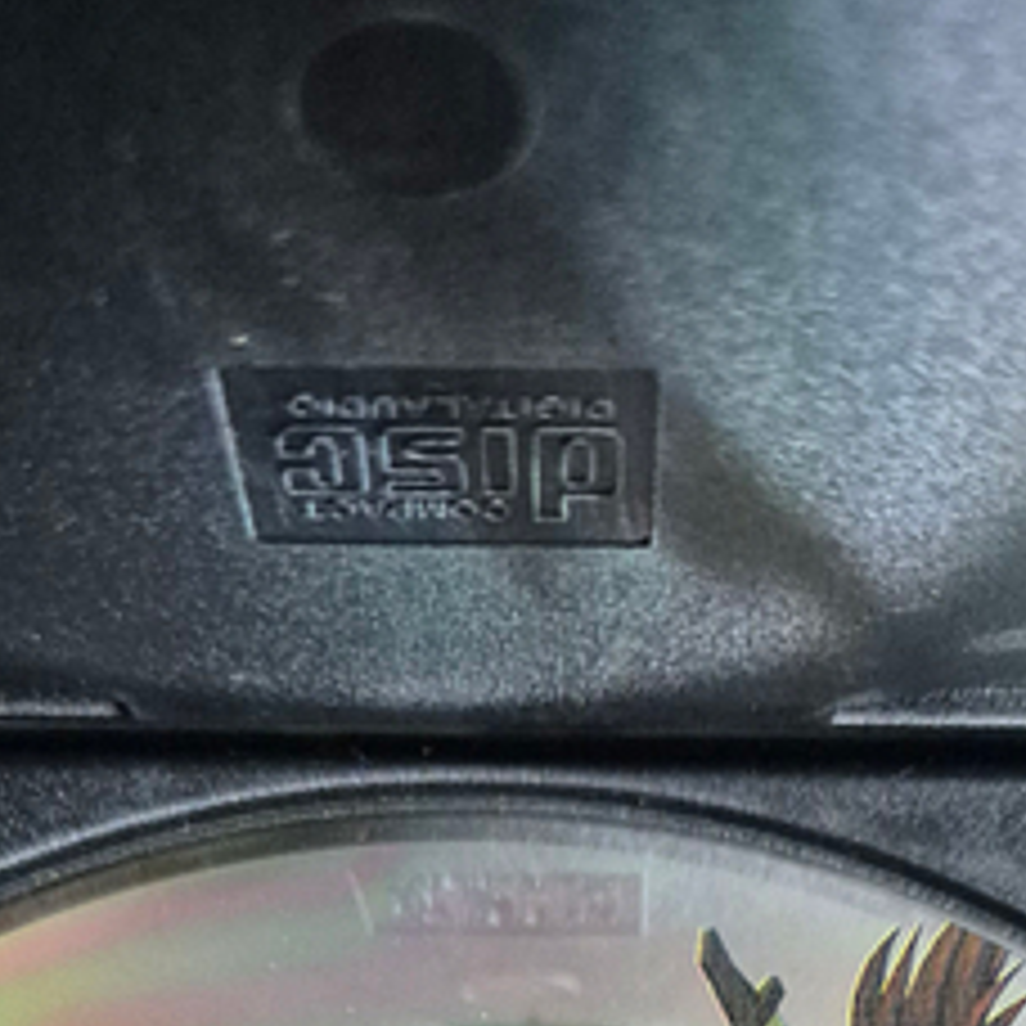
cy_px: 1647
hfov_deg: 25.7
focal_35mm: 67
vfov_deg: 20.8
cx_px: 596
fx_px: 2247
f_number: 1.8
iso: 1600
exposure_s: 1/60
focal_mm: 5.4
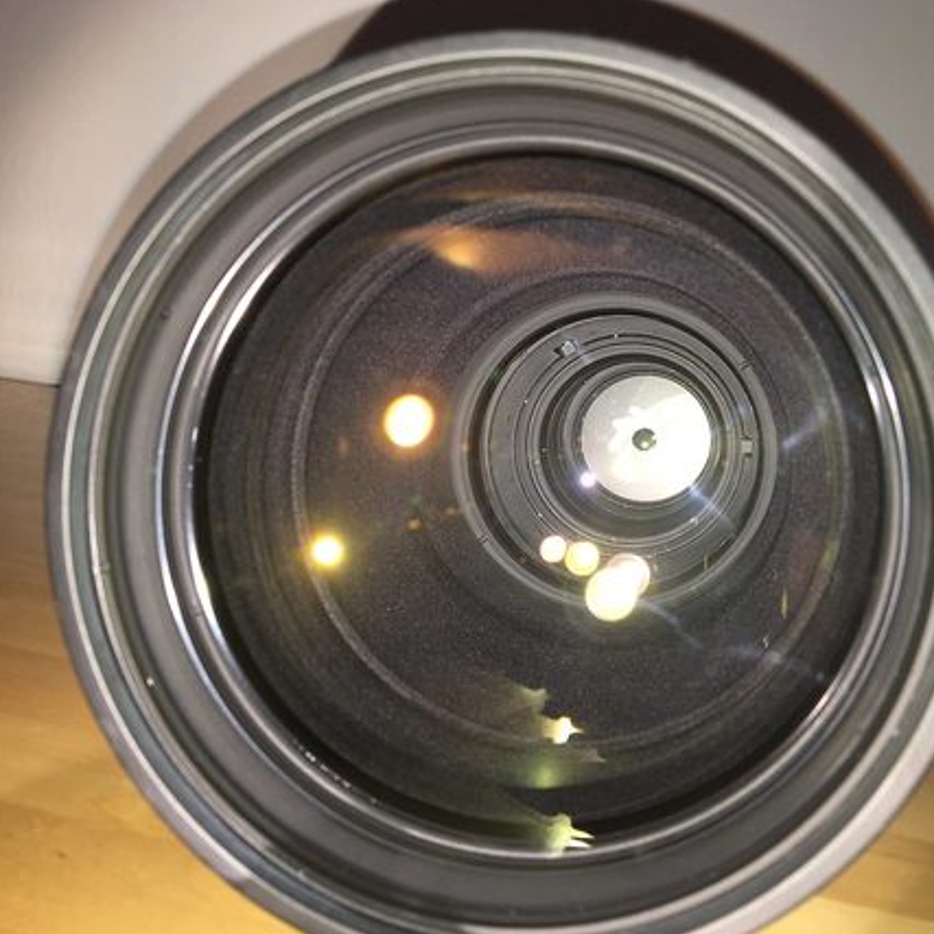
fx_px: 1099
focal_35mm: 36
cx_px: 413
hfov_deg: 46.0
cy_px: 464
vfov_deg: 46.0
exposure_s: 1/33
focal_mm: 4.15
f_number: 2.2
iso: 40
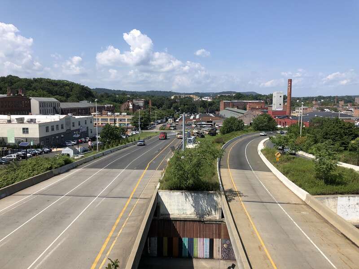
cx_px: 180
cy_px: 134
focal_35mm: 28
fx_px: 290
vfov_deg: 49.7
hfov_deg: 63.4
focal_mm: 4
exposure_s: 1/2208
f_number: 1.8
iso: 20
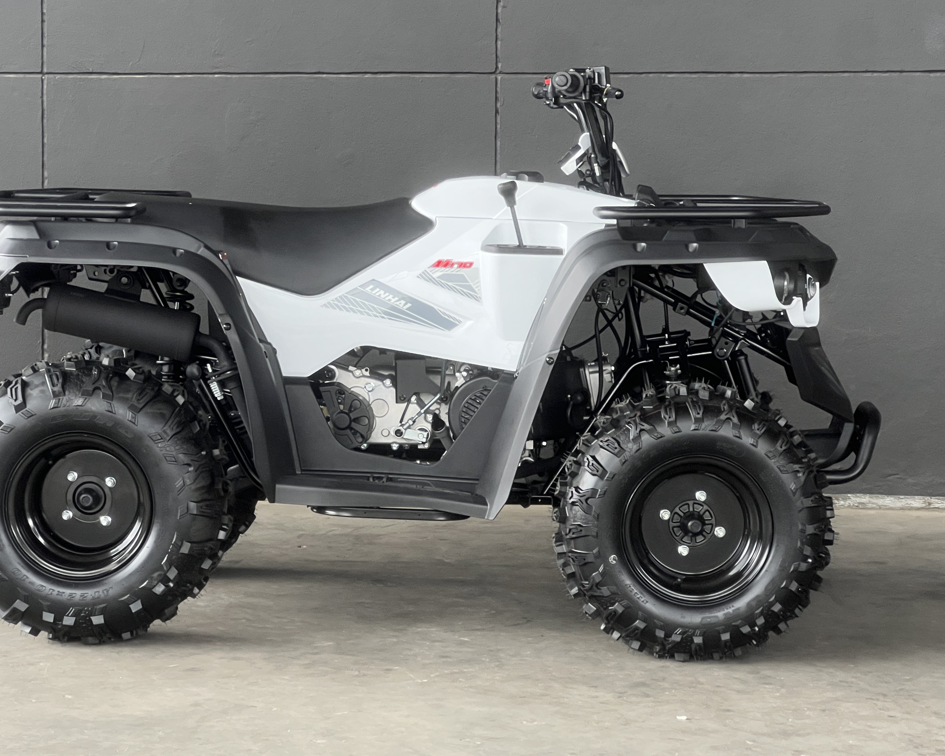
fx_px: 2797
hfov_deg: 19.2
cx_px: 397
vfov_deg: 15.4
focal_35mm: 100
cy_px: 339
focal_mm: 9
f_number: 2.8
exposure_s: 1/99
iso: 200
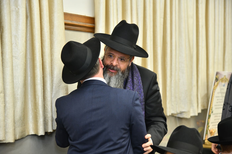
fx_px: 503
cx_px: 116
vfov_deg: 17.5
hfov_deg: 26.0
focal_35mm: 78
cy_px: 77
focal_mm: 78
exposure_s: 1/200
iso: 1000
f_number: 4.5
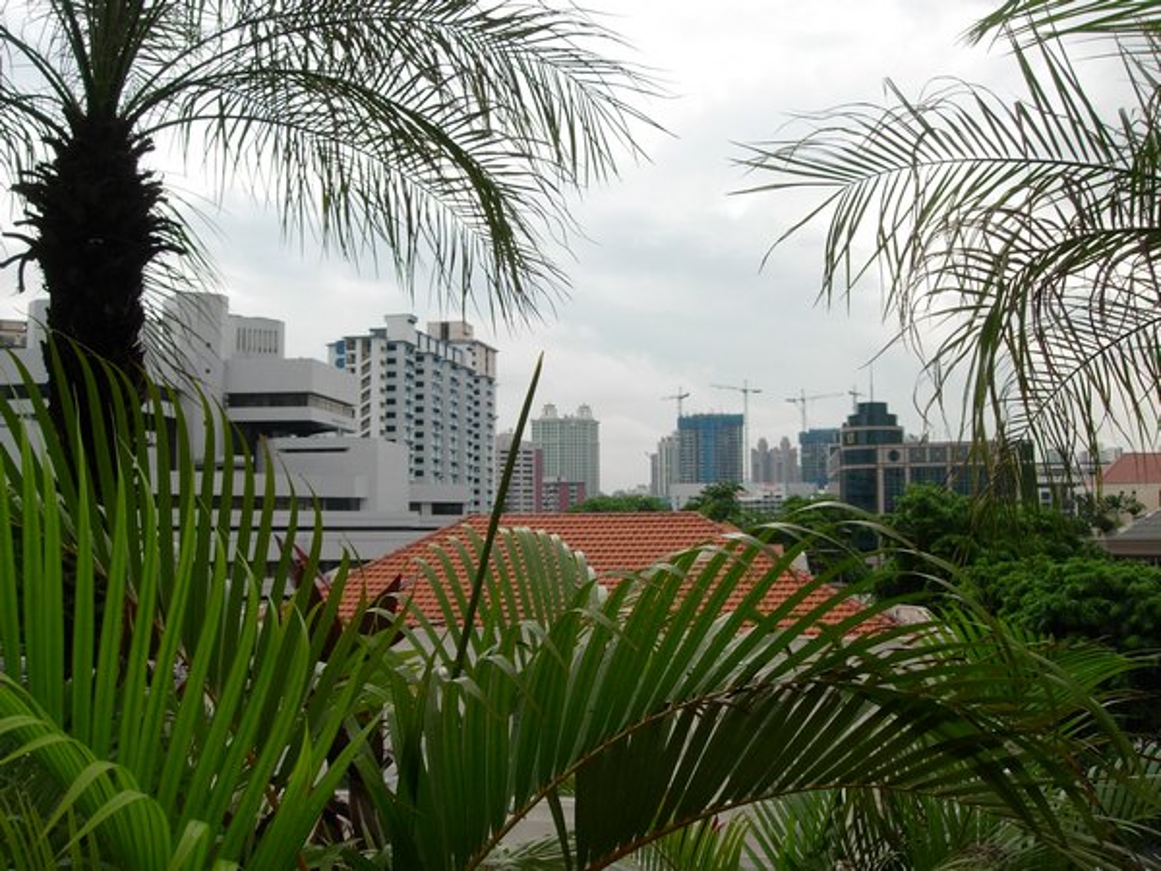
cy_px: 436
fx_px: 1274
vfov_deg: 37.7
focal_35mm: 38
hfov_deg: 49.0
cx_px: 580
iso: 79
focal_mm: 7.8
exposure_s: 1/470
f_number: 4.8
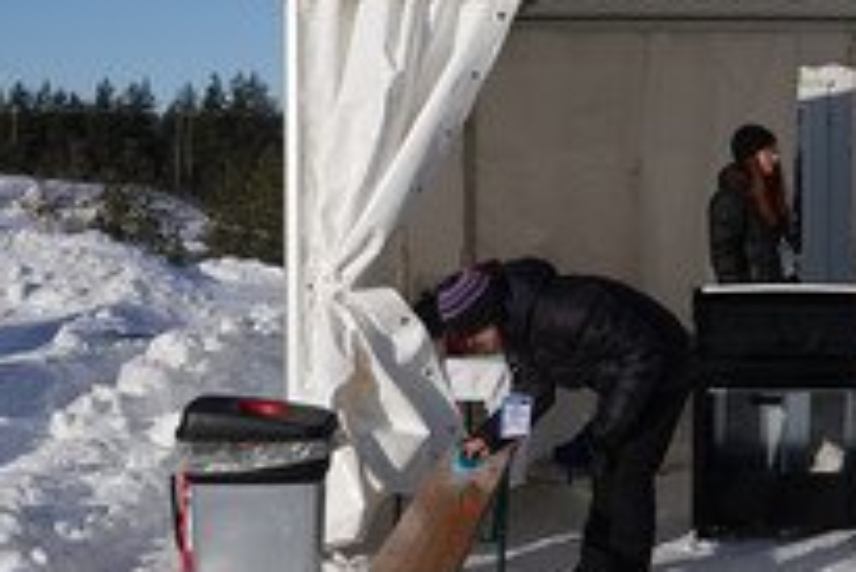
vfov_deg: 17.2
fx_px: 1880
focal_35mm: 79
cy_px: 150
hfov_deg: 24.5
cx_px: 843
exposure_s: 1/3200
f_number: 3.2
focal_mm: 13.31
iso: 100
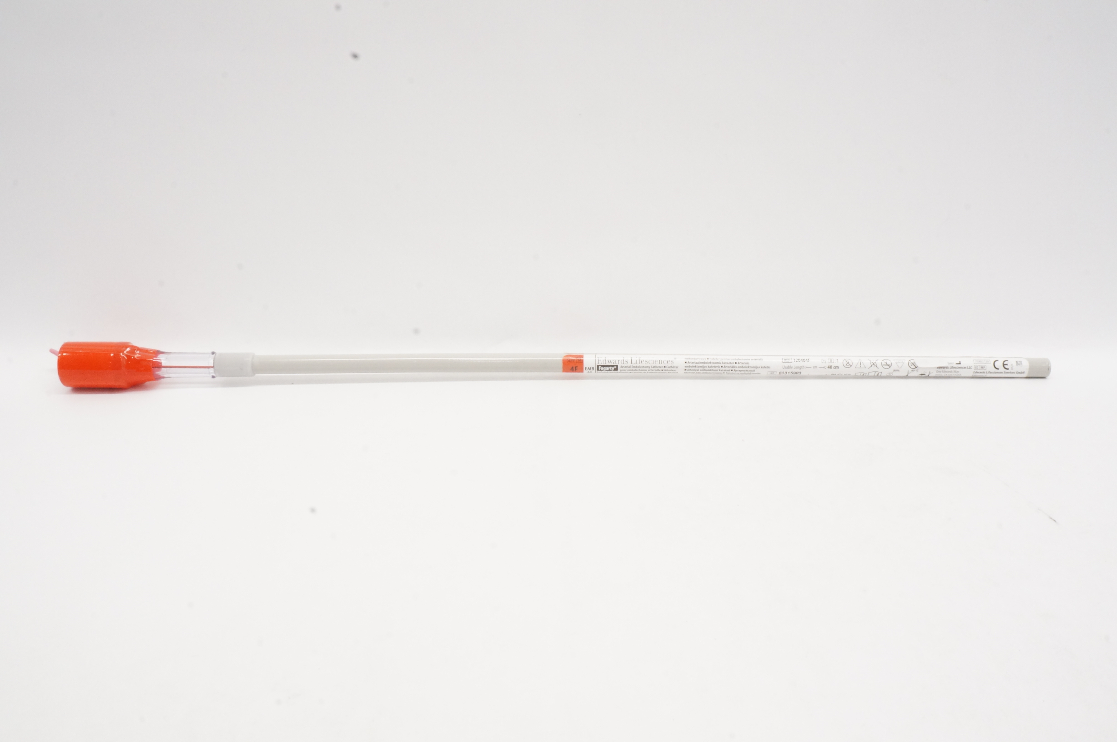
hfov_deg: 53.2
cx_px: 558
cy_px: 371
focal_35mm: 36
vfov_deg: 36.8
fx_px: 1116
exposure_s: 1/15
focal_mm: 24
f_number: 22
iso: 1600
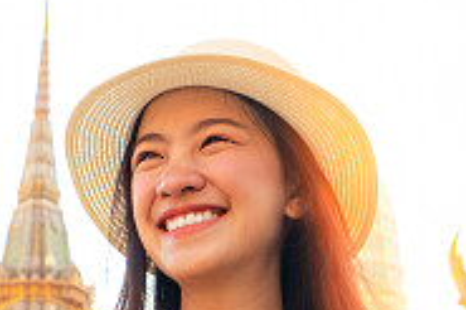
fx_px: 1436
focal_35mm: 111
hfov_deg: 18.1
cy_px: 353
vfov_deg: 12.1
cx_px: 35
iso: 160
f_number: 4
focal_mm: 16
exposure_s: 1/400
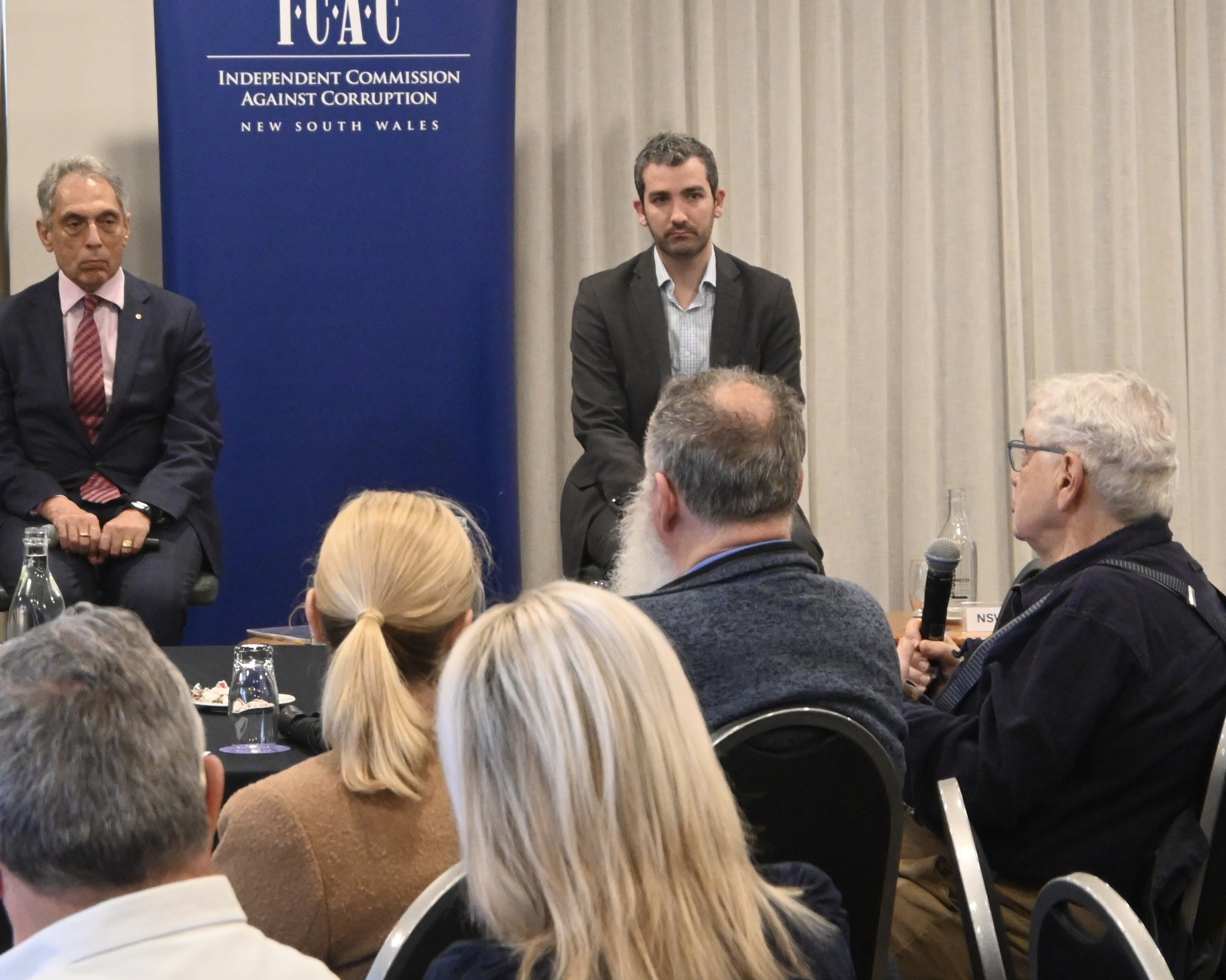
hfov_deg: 14.6
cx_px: 429
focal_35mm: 132
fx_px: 4789
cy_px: 404
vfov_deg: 11.7
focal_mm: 50
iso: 3600
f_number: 6.3
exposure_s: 1/60
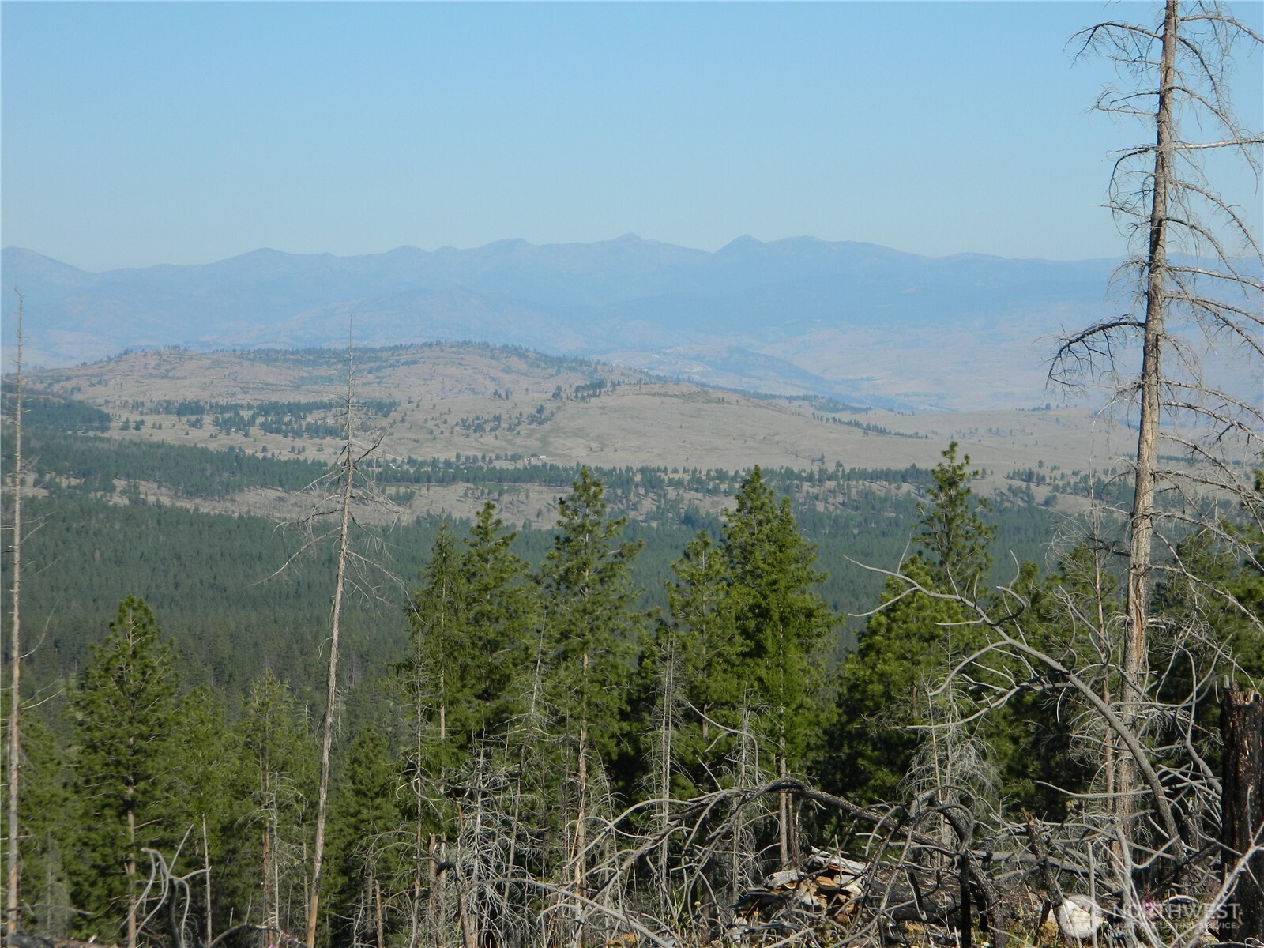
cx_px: 632
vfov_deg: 14.4
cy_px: 474
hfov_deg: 19.1
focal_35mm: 103
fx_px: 3761
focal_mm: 18.6
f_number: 4.5
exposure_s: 1/800
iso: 80
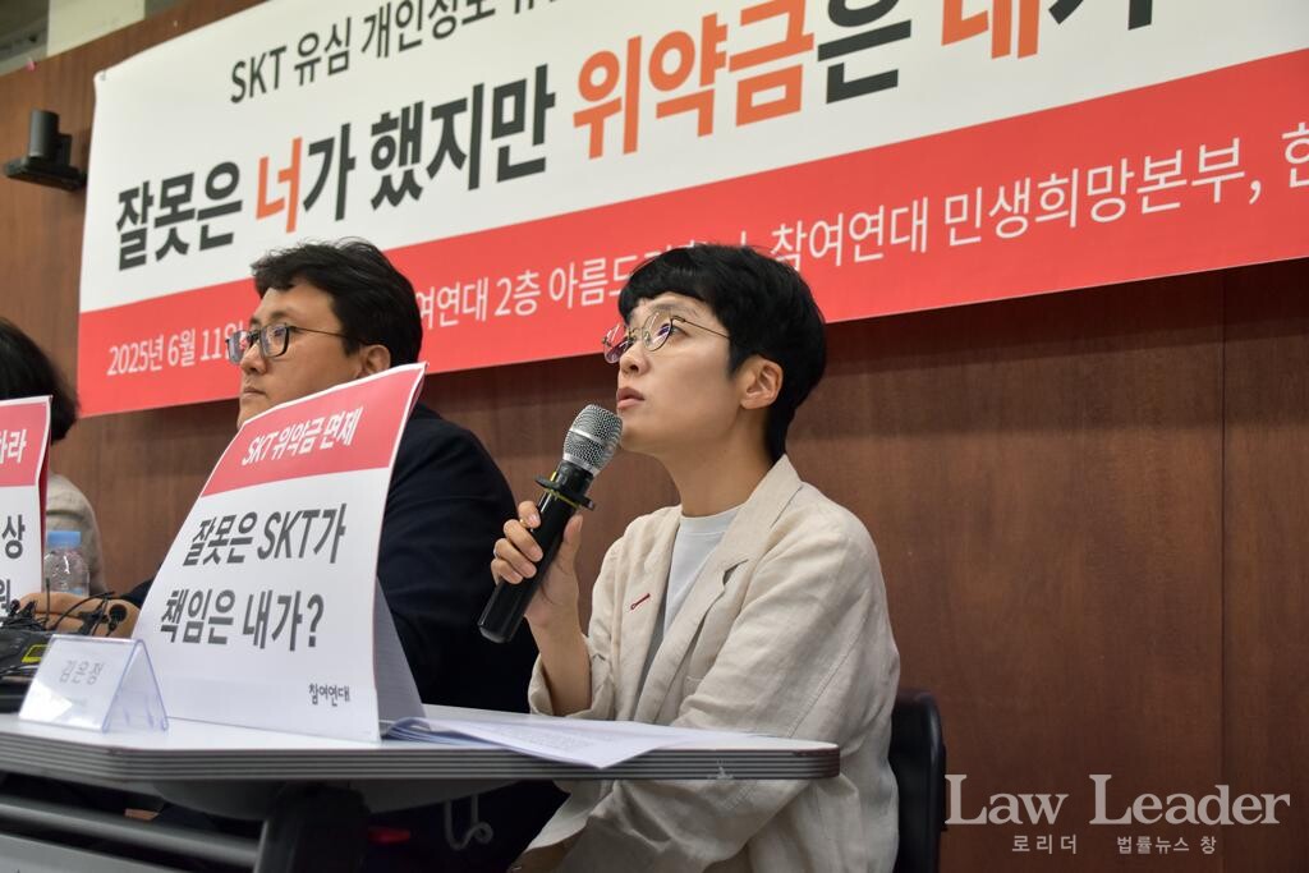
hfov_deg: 38.9
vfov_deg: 26.5
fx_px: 1855
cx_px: 654
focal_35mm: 51
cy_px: 436
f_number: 4.5
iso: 1000
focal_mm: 34
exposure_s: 1/250
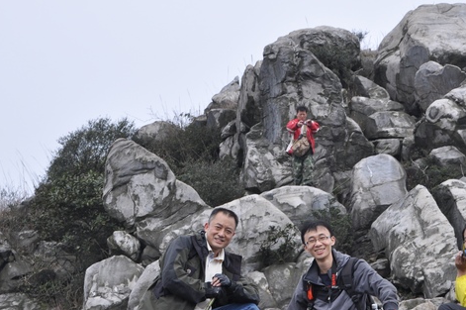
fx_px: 2172
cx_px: 352
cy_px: 198
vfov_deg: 8.2
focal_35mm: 168
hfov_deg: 12.2
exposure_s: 1/250
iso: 200
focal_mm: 66
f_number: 11
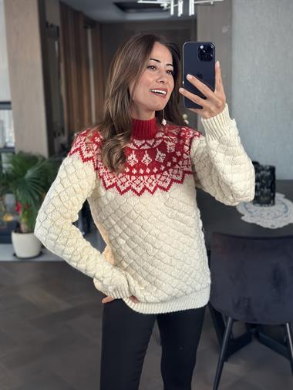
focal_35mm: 48
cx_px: 146
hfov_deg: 30.3
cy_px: 195
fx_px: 541
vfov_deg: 39.6
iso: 320
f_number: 1.78
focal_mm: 6.86
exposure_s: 1/60
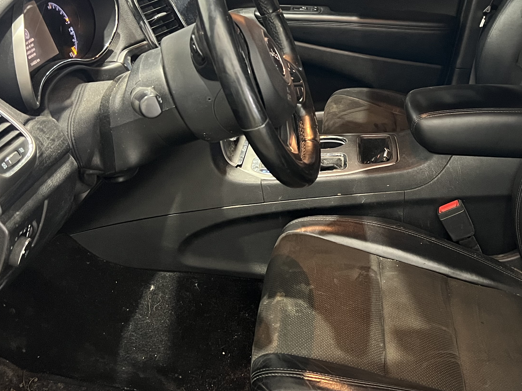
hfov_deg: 38.9
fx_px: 724
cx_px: 370
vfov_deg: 29.8
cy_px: 105
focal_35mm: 48
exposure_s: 1/40
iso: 500
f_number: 1.5
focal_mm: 5.7
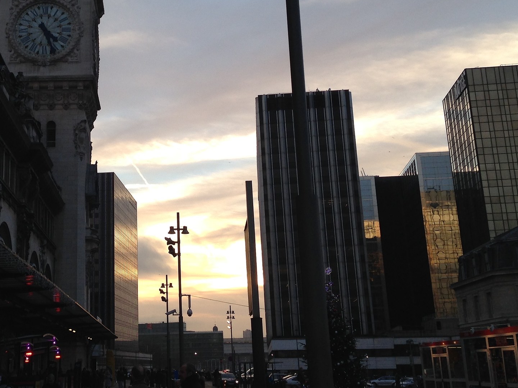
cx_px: 155
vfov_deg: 26.4
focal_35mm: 55
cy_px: 131
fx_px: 823
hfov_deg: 34.5
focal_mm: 4.12
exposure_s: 1/291
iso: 50
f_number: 2.4
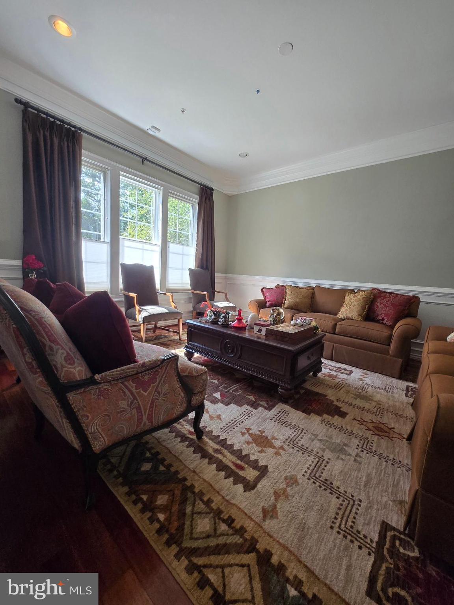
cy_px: 302
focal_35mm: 13
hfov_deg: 89.9
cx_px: 227
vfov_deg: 106.2
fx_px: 227
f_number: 2.2
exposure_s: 1/60.2
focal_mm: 1.7
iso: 80
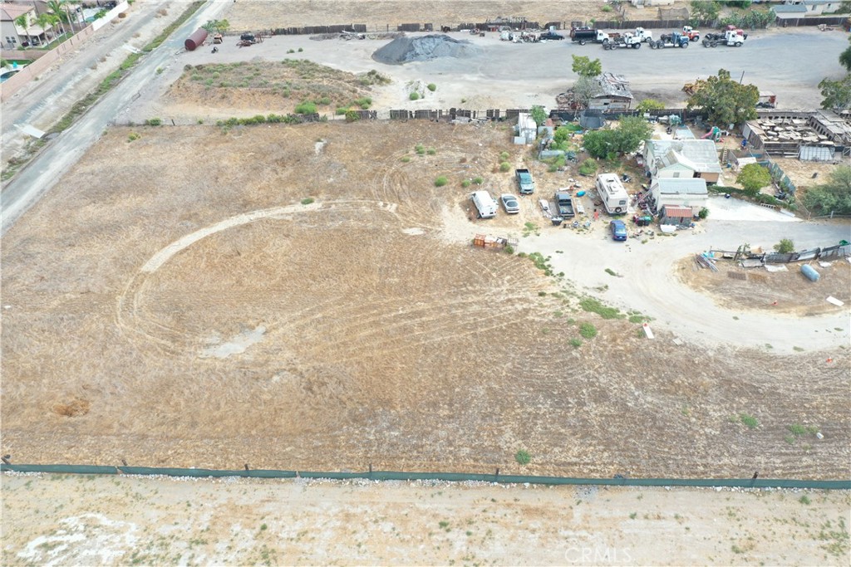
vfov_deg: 46.4
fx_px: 662
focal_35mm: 28
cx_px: 426
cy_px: 284
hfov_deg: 65.5
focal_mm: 10.26
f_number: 4.5
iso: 100
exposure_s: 1/200
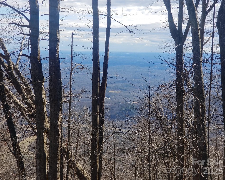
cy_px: 89
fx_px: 366
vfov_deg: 27.6
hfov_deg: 34.1
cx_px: 110
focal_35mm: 55
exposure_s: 1/640
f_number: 2.4
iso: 25
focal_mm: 6
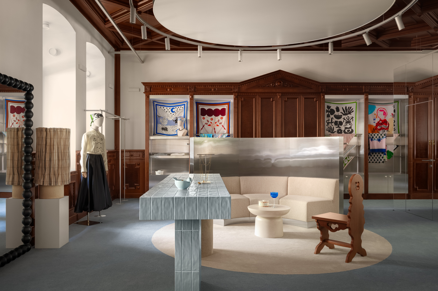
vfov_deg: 44.9
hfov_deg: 63.7
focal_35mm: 29
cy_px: 146
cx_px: 219
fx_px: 353
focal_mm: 29
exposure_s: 1/25
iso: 400
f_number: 13
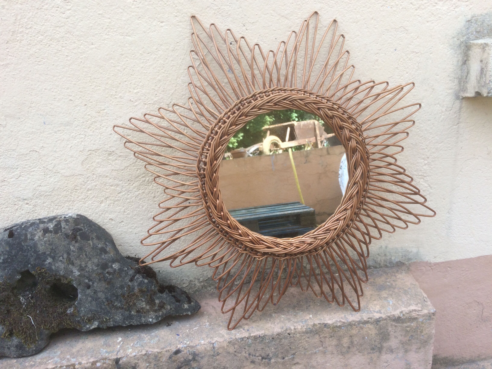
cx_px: 246
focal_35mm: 29
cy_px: 184
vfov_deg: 48.2
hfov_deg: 61.7
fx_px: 412
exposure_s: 1/328
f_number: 2.2
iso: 32
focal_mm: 4.15
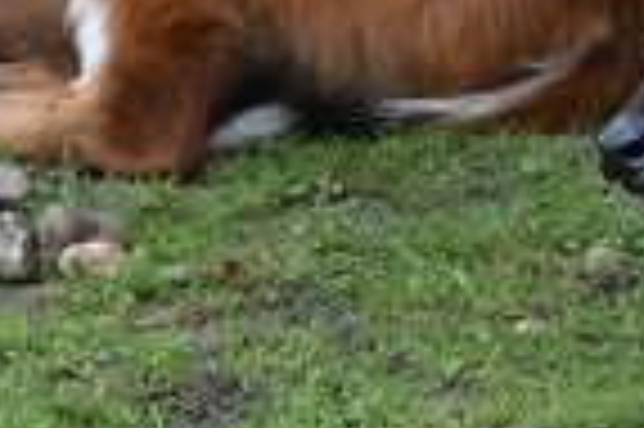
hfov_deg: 1.6
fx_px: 22478
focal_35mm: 1258
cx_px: 1306
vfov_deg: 1.1
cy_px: 460
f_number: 11
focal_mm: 200
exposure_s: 1/320
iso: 1250
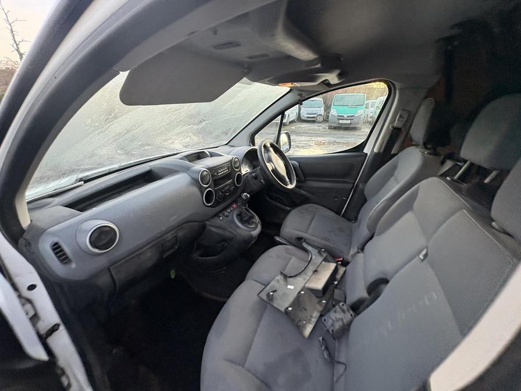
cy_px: 196
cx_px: 260
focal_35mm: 14
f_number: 2.2
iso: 250
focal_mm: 2.22
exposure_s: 1/60
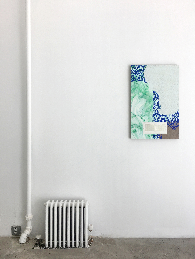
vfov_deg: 61.7
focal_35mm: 29
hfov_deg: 48.2
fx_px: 218
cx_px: 98
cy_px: 130
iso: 25
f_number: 2.2
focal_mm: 4.15
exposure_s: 1/242
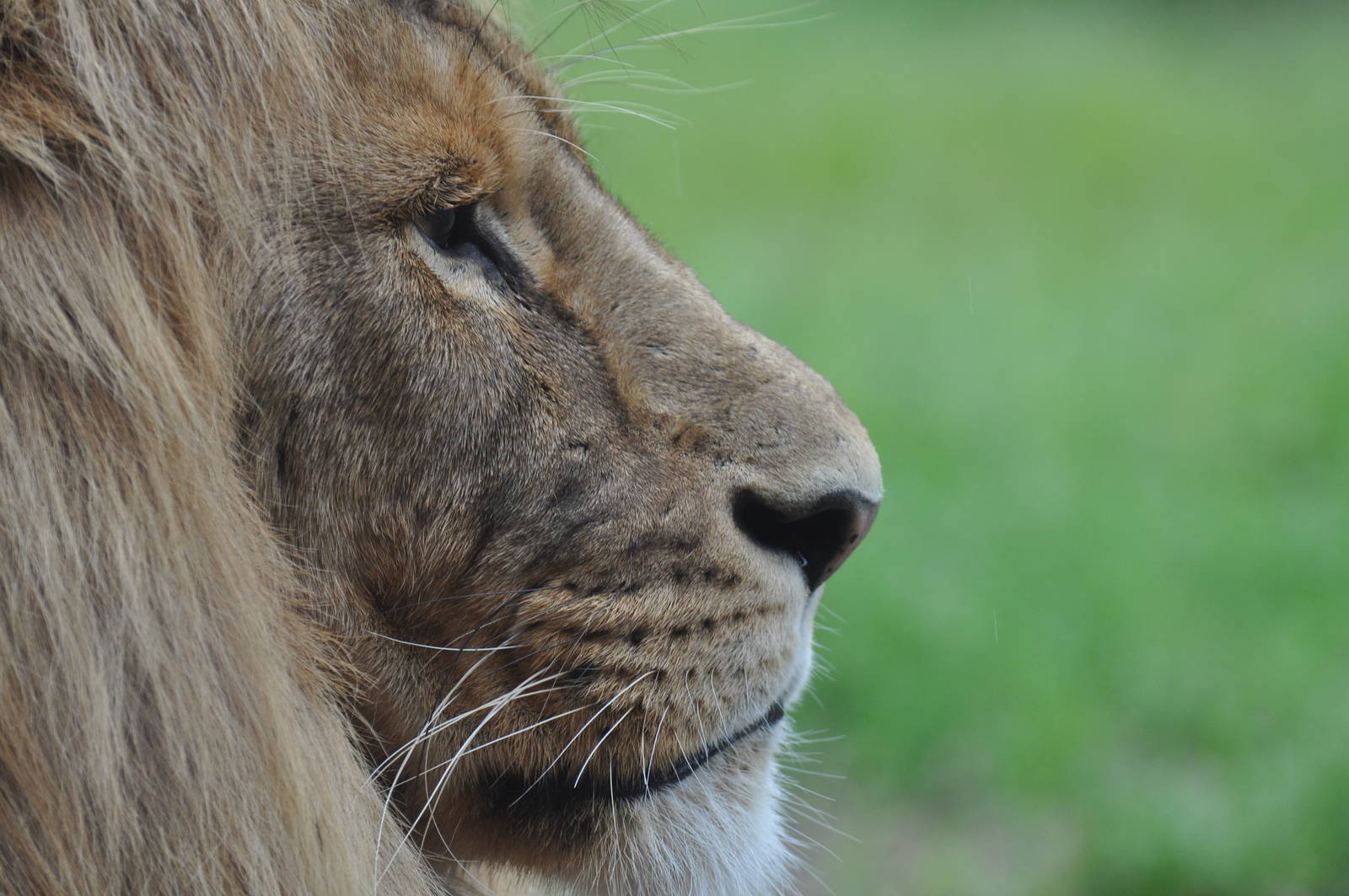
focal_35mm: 292
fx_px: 10948
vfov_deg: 4.7
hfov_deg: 7.1
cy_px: 448
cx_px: 674
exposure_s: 1/250
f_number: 5.3
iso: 450
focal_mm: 195
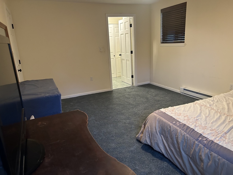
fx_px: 175
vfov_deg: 53.1
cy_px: 88
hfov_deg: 67.3
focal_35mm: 26
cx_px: 116
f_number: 1.5
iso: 400
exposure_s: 1/60
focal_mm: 5.7
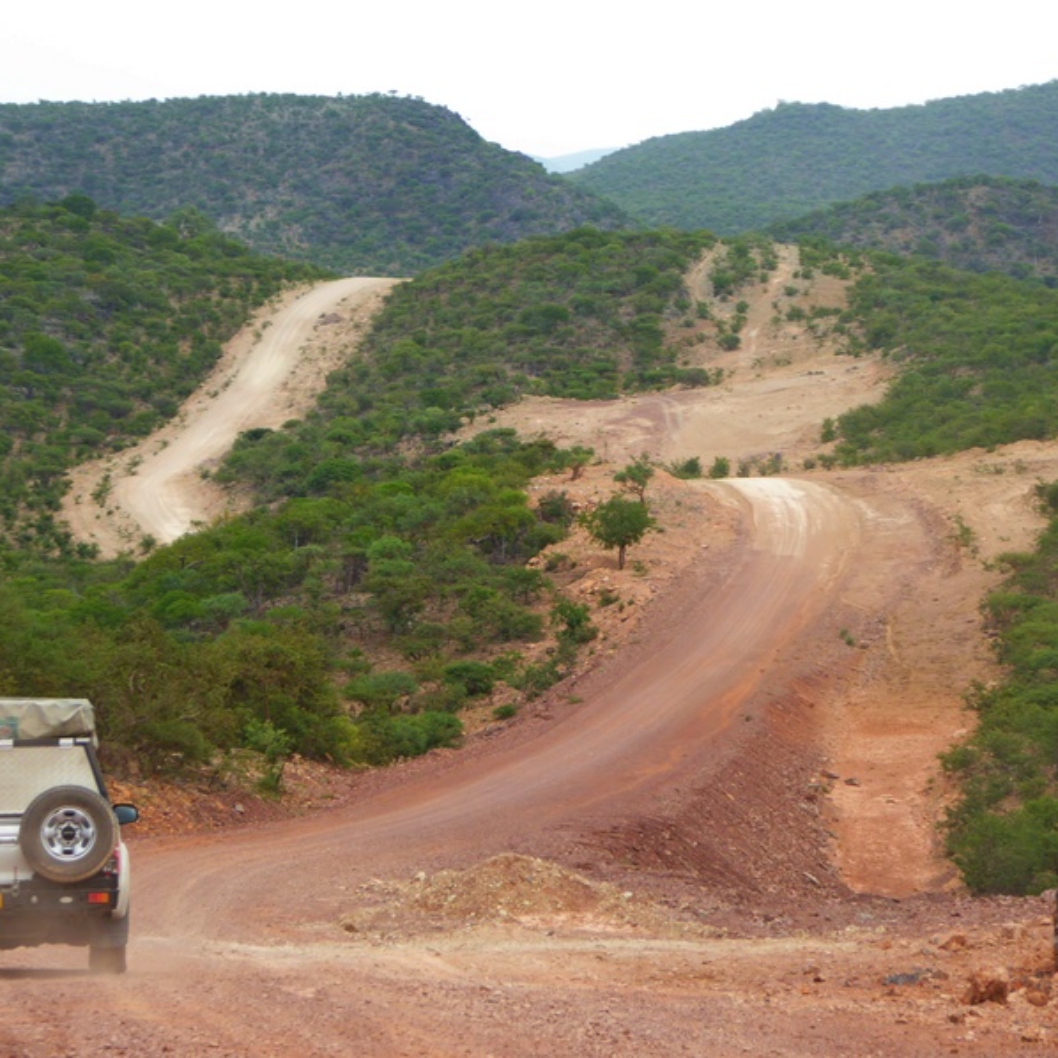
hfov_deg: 12.8
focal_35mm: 136
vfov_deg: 12.8
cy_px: 529
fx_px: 4703
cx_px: 495
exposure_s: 1/160
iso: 100
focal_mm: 20.6
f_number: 5.1
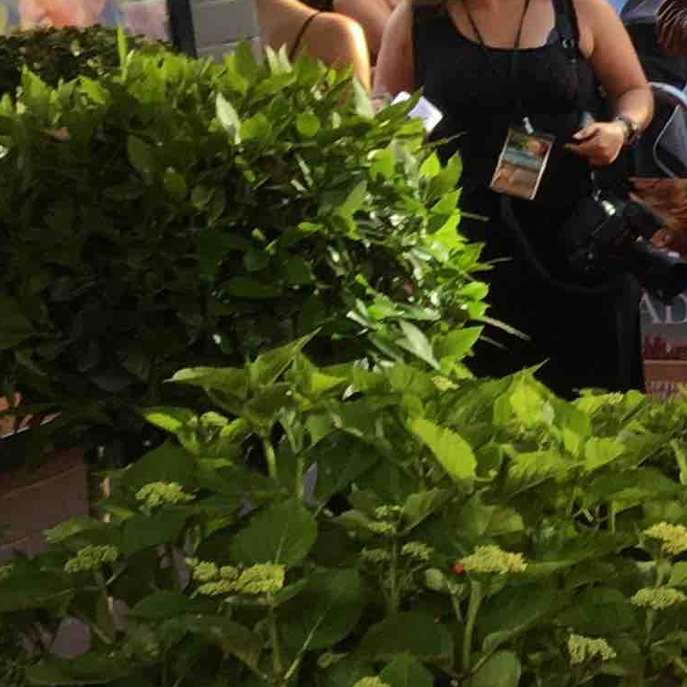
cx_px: 1746
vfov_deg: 12.7
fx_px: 3076
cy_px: 311
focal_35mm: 137
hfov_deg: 10.6
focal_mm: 4.15
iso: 40
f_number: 2.2
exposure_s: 1/100
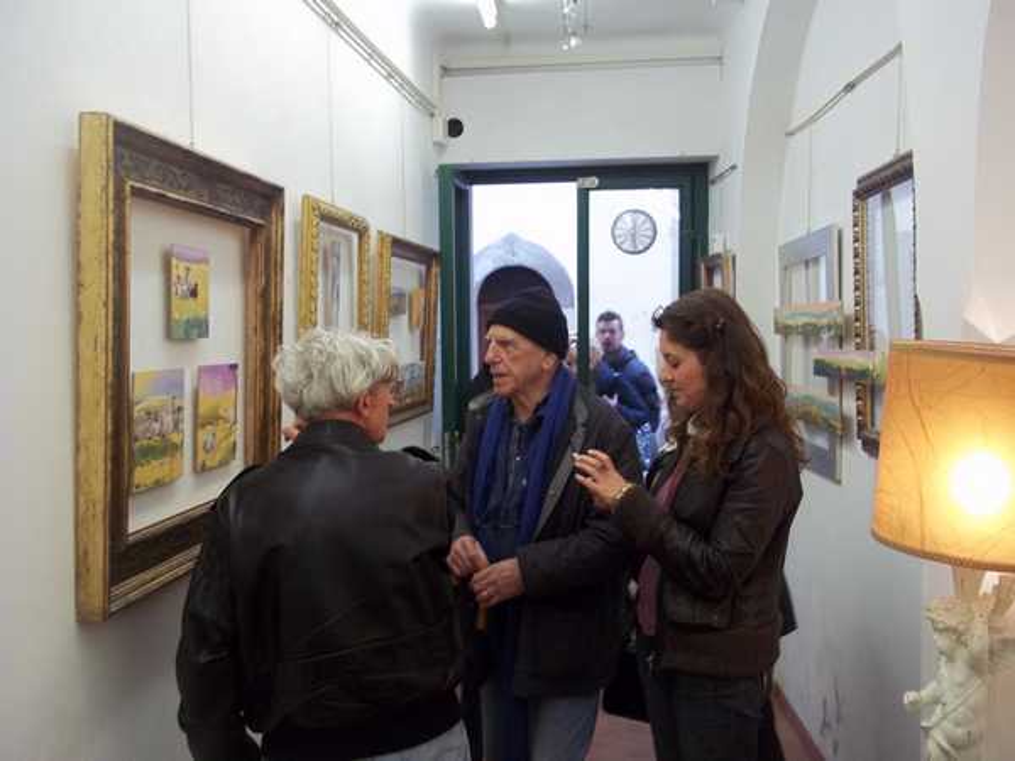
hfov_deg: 51.4
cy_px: 380
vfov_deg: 39.7
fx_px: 1056
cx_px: 508
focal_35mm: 36
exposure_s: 1/25
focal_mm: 6.5
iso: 160
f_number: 3.1
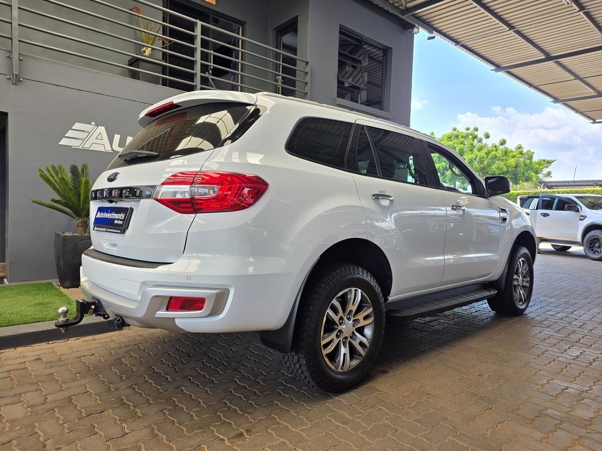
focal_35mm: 23
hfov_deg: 73.9
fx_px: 400
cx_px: 301
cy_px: 226
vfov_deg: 58.9
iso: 12
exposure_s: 1/100
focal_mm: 6.25
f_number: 1.7
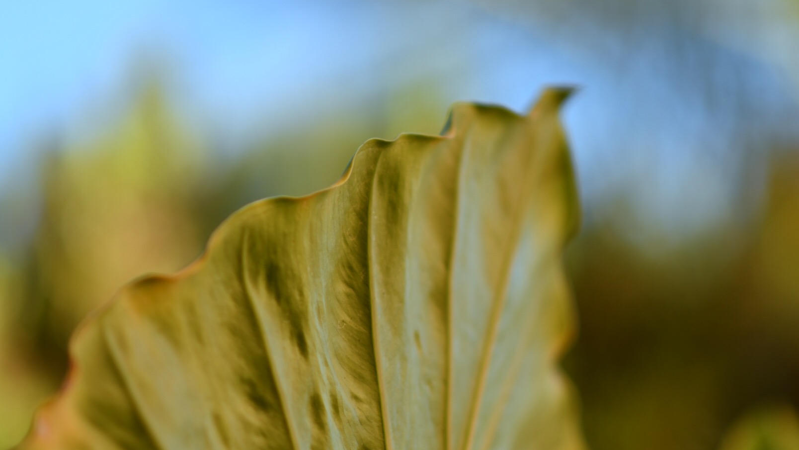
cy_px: 199
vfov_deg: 9.1
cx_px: 399
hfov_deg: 16.0
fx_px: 2839
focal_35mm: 134
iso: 100
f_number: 1.8
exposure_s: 1/1600
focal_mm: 85
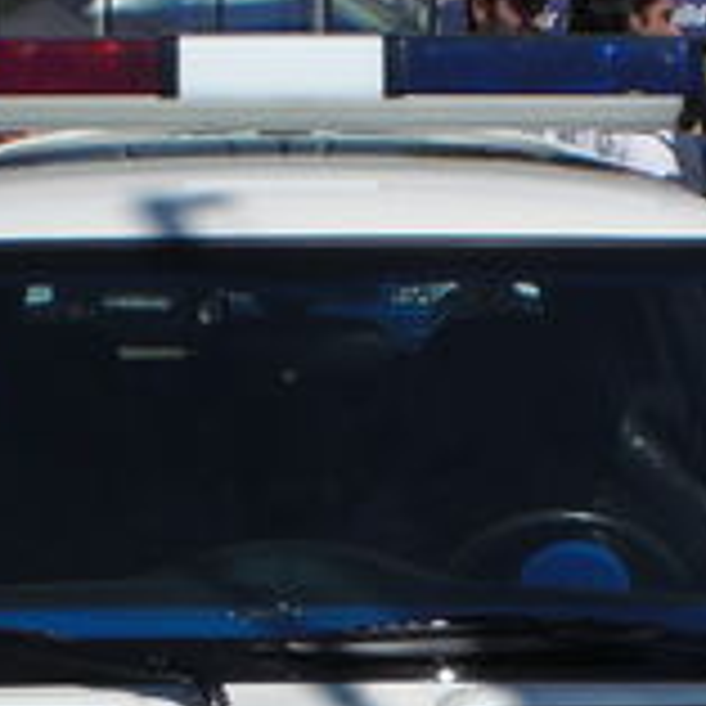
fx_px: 3161
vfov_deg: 12.2
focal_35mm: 137
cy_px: 1043
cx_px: 378
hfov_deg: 12.7
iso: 64
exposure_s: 1/800
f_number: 5.6
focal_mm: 6.3
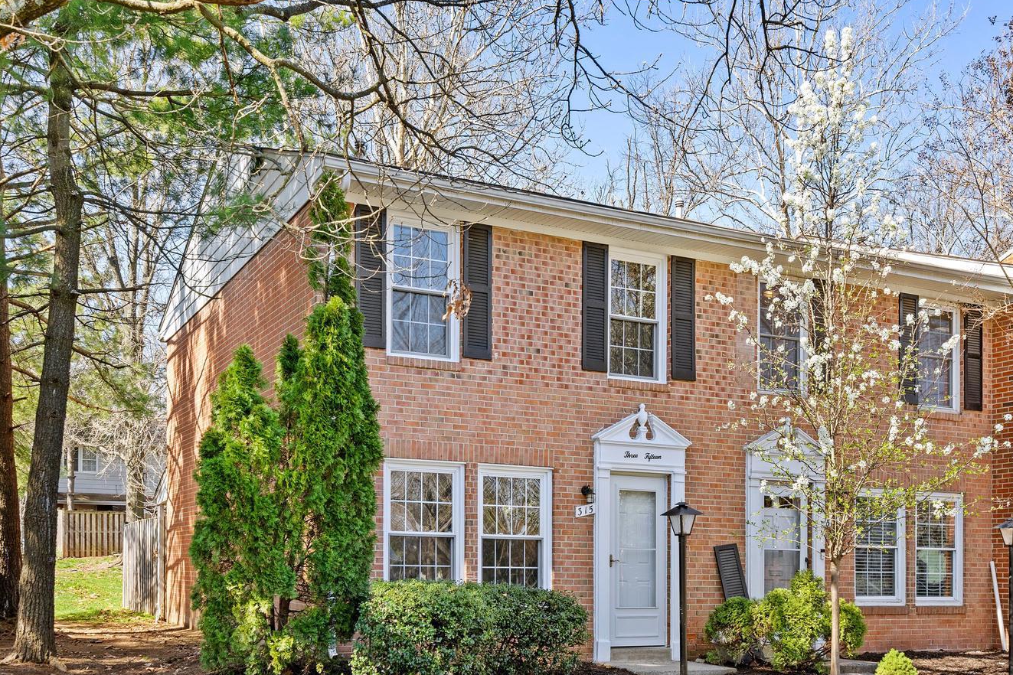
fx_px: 1041
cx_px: 464
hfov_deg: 51.8
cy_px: 359
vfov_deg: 35.9
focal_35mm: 37
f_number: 8
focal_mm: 34
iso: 400
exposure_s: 1/320
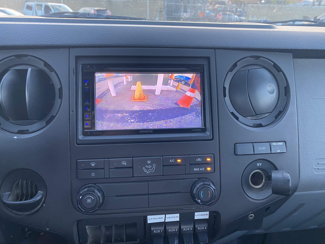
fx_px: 244
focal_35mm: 26
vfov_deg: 53.1
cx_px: 162
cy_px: 122
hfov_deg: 67.3
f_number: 1.8
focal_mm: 4.25
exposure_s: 1/60
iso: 160
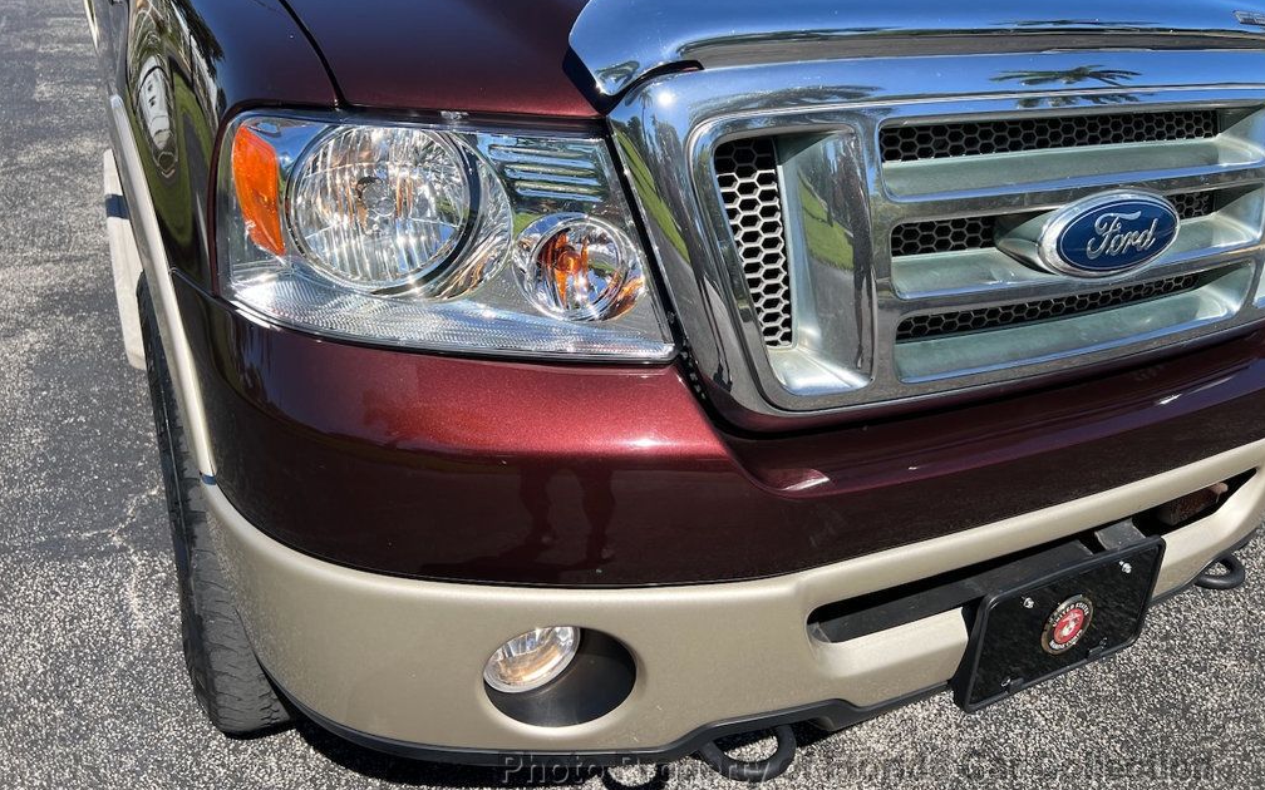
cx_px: 638
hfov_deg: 66.5
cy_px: 329
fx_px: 965
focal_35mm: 28
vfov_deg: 44.4
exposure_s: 1/2695
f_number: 1.5
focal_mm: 5.7
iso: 50
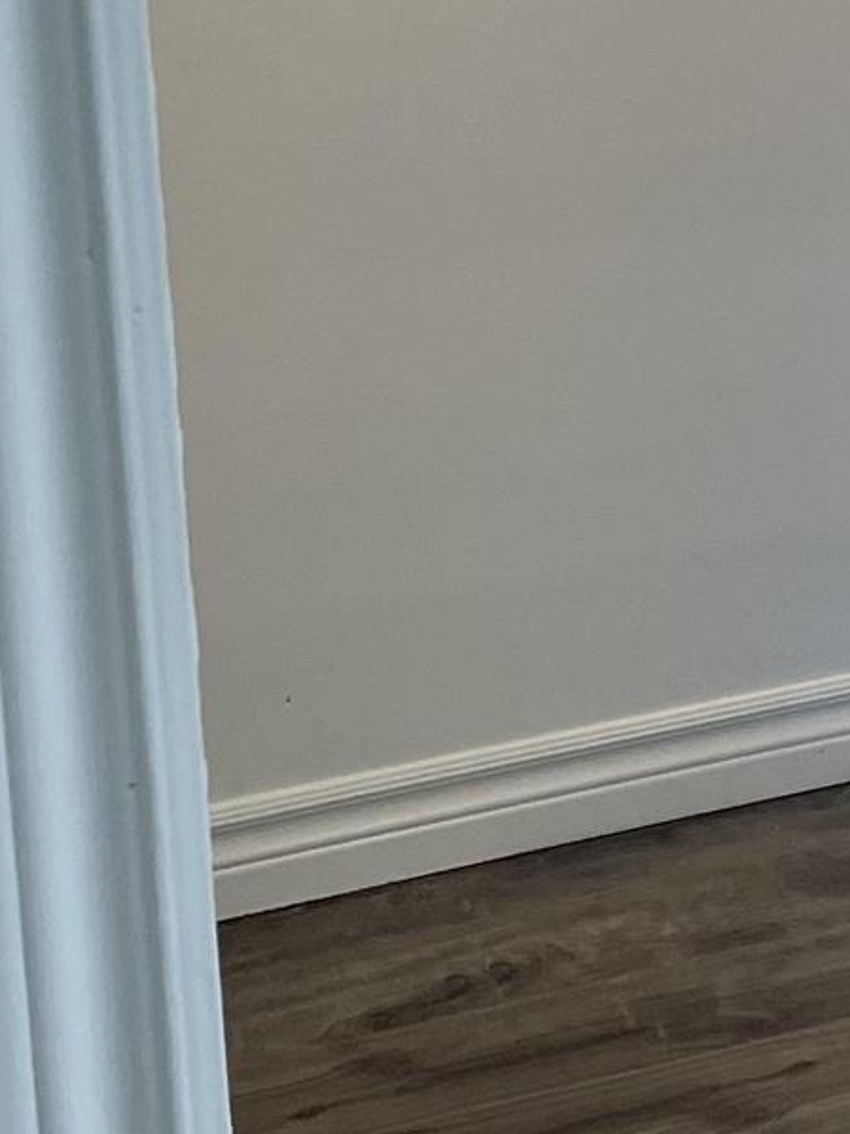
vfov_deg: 19.0
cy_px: -70
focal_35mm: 100
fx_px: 3275
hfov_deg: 14.3
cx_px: 1039
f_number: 1.6
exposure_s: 1/120
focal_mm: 4.2
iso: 80
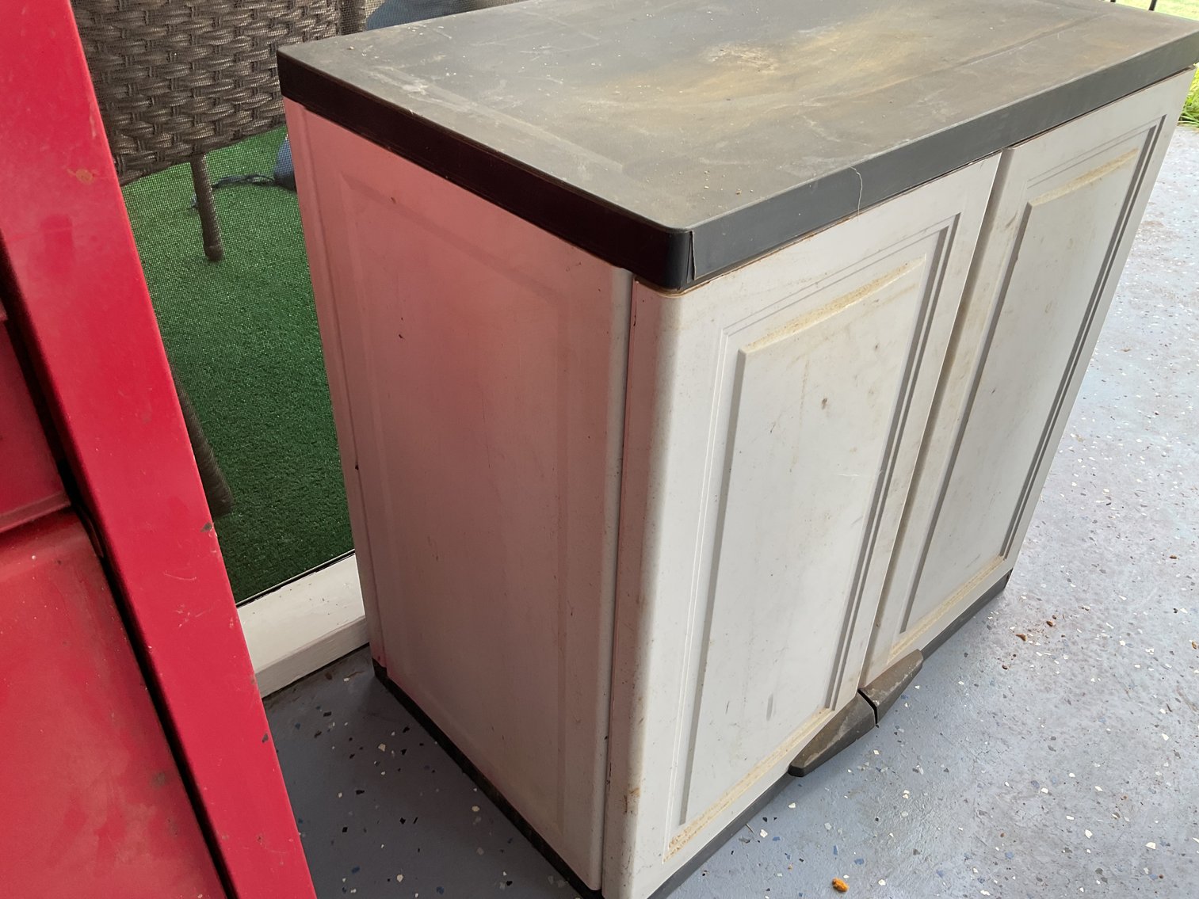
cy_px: 450
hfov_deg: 61.7
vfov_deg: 48.2
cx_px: 600
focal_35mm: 29
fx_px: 1005
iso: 25
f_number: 1.8
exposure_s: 1/100
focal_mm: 3
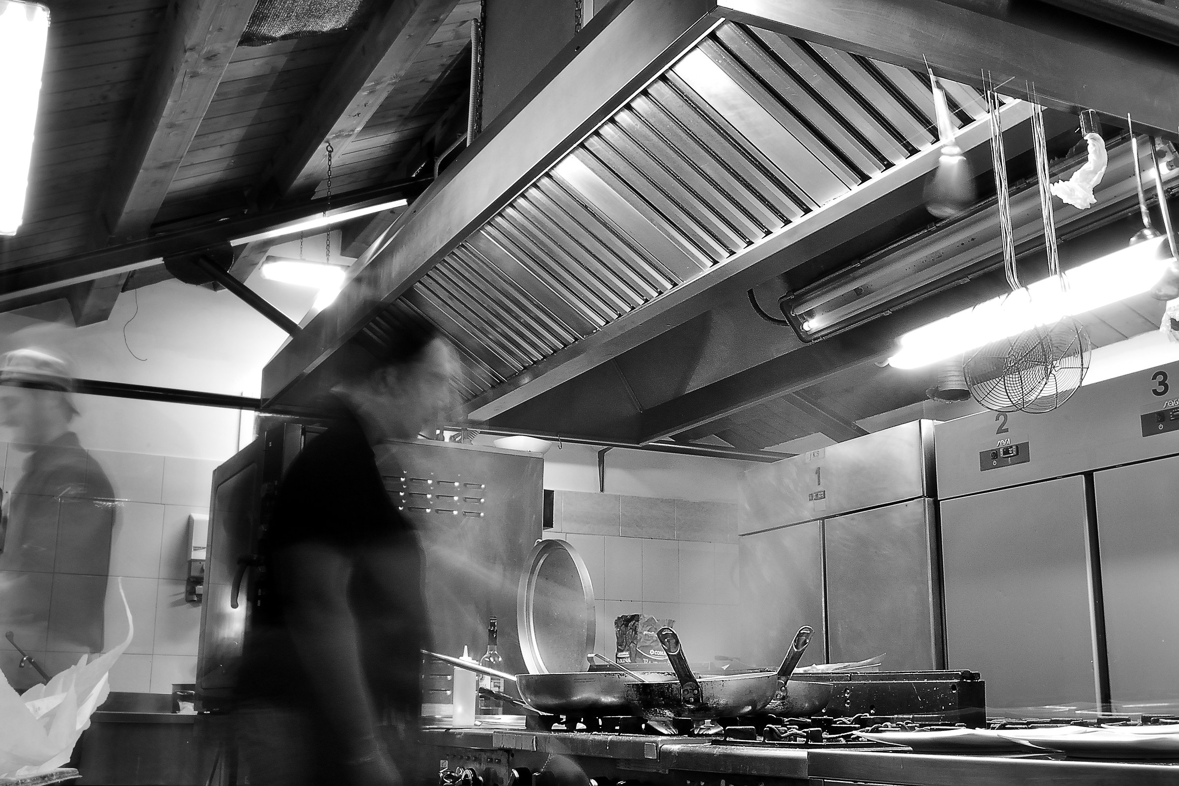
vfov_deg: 34.2
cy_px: 393
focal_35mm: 39
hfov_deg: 49.6
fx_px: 1277
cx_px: 590
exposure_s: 6
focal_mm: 26
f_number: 25
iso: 400
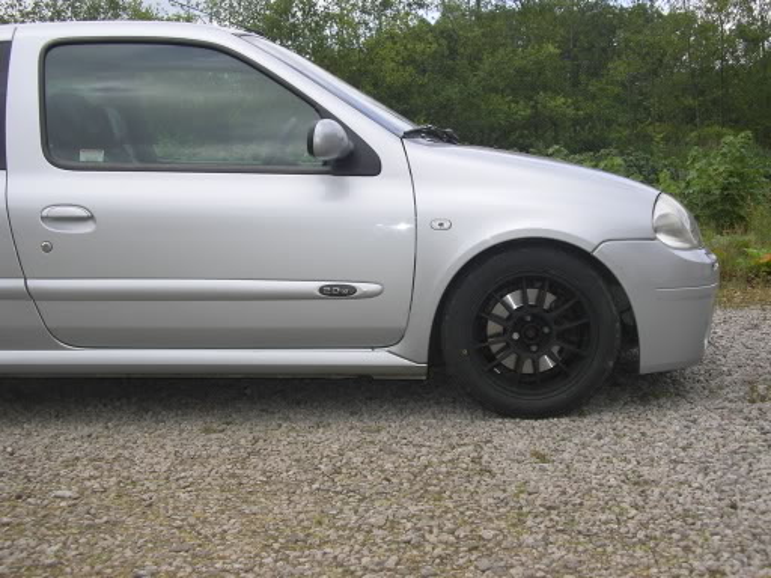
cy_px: 289
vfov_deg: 28.6
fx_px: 1136
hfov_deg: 37.5
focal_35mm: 51
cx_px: 386
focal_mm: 7.8
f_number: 3.3
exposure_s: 1/320
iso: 50
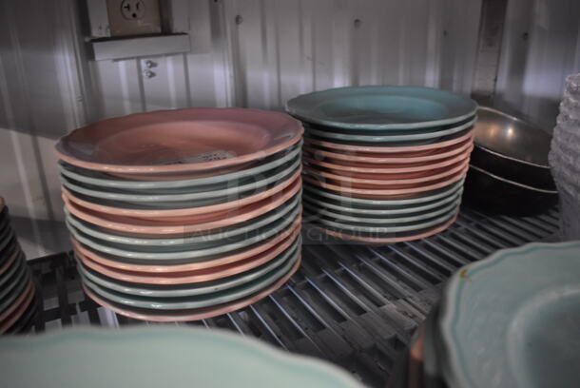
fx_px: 435
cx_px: 290
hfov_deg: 67.3
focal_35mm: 27
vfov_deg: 48.0
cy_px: 194
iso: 2500
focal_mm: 18
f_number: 3.5
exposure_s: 1/30
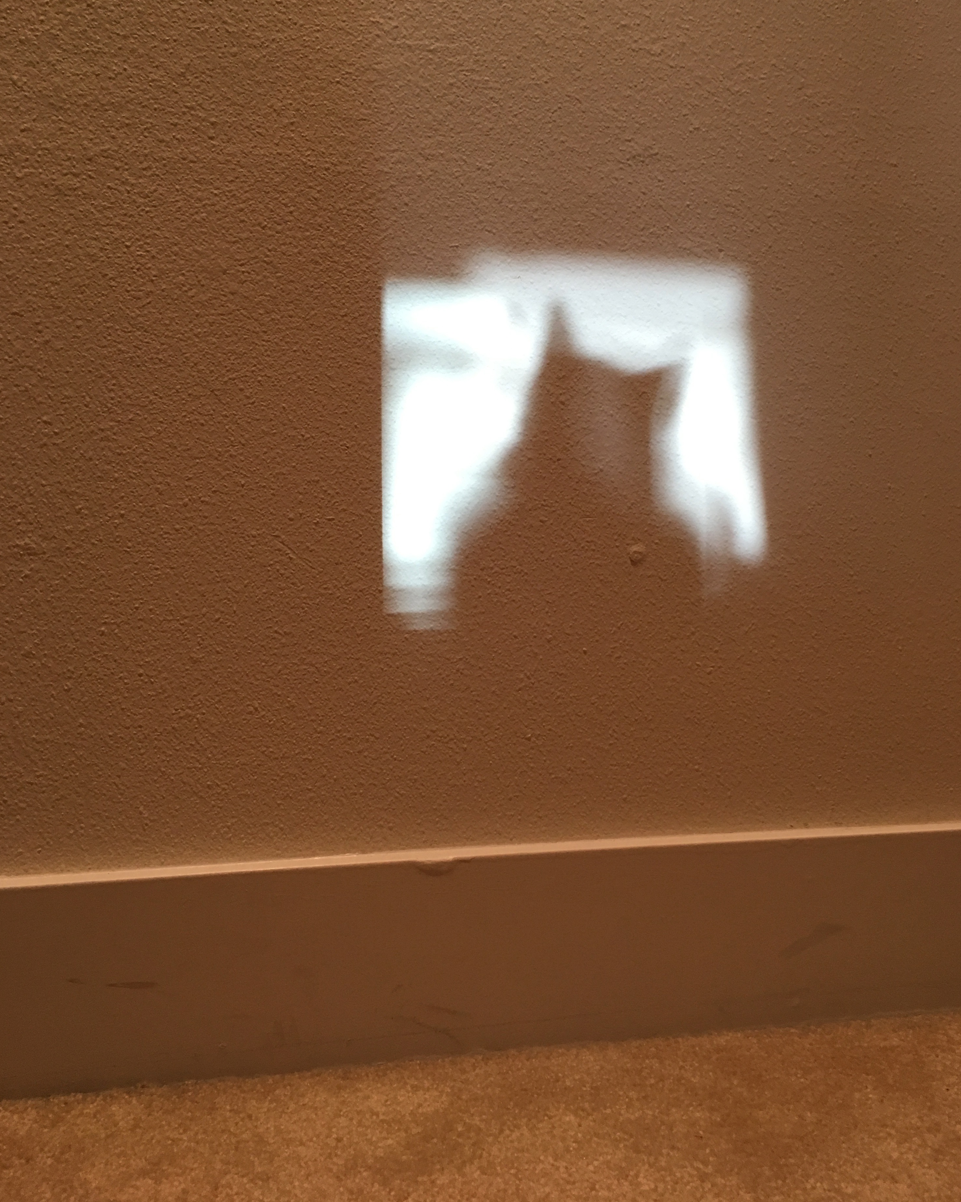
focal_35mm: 31
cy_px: 552
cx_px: 482
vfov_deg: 57.1
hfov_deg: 47.1
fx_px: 1102
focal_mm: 4.15
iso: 40
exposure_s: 1/30
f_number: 2.2
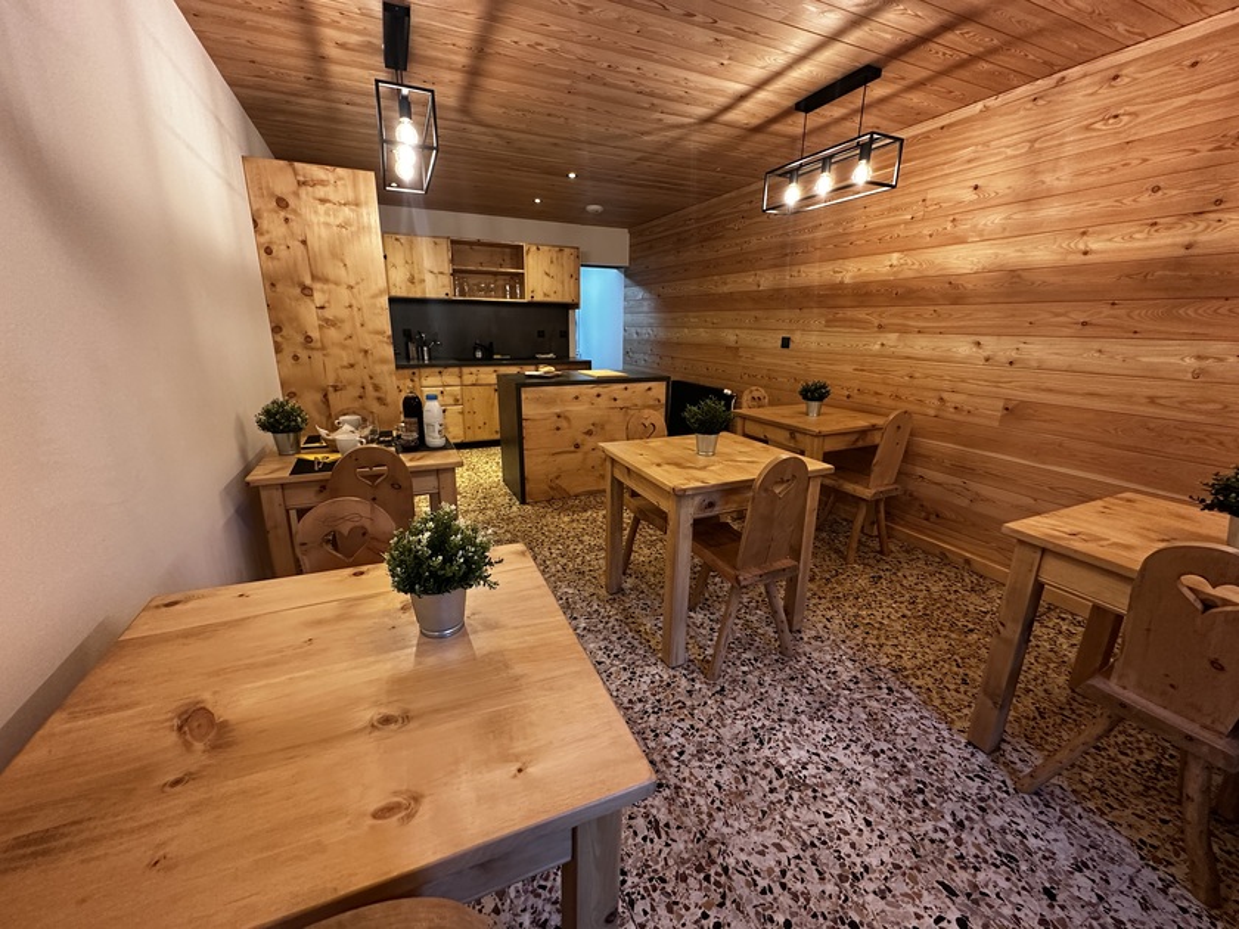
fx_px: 501
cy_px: 464
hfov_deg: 102.1
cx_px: 620
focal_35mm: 14
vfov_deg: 85.7
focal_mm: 2.22
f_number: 2.2
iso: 320
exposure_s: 1/61
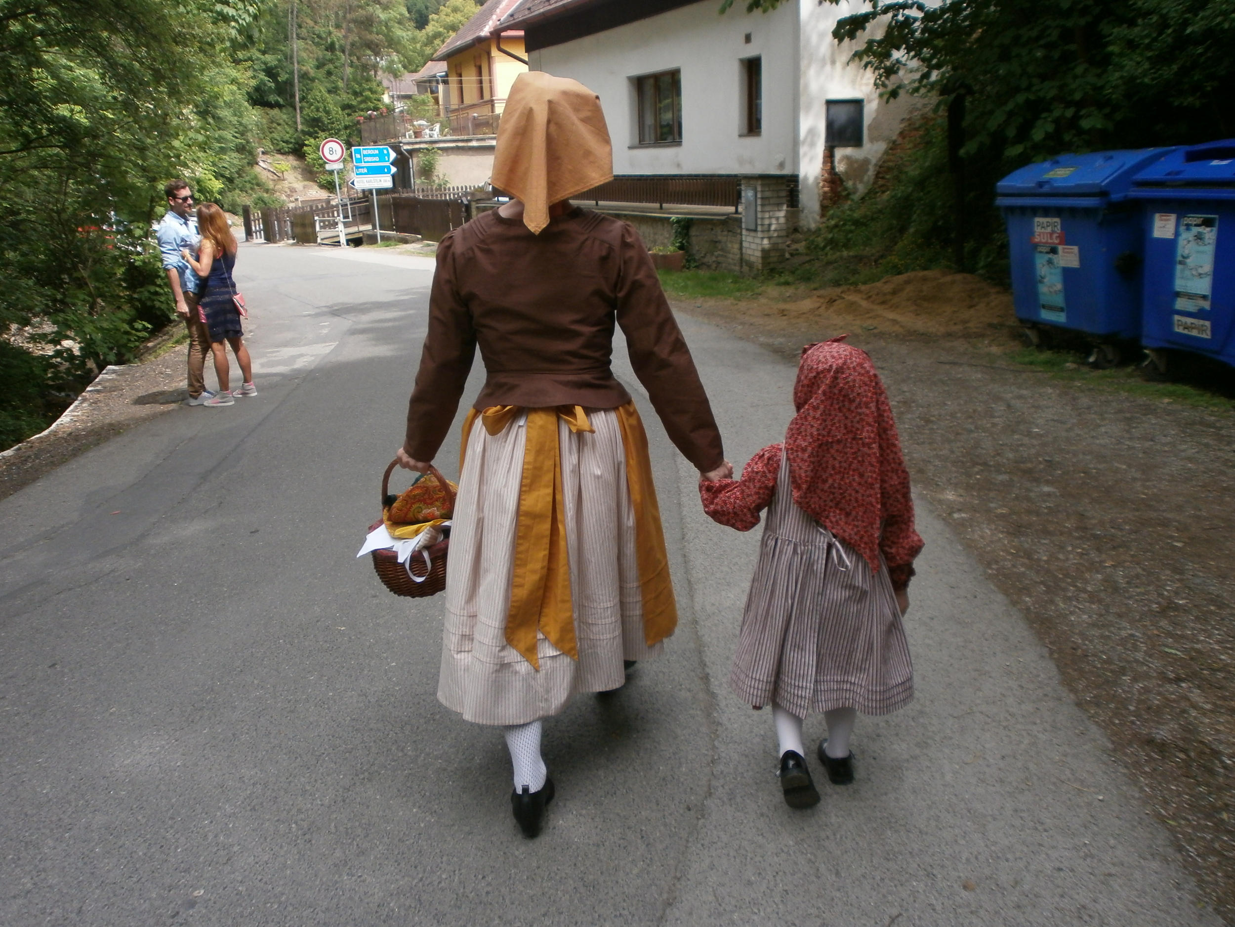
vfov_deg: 51.4
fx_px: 963
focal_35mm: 27
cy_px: 464
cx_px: 618
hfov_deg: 65.3
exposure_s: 1/400
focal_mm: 4.8
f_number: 2.9
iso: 100
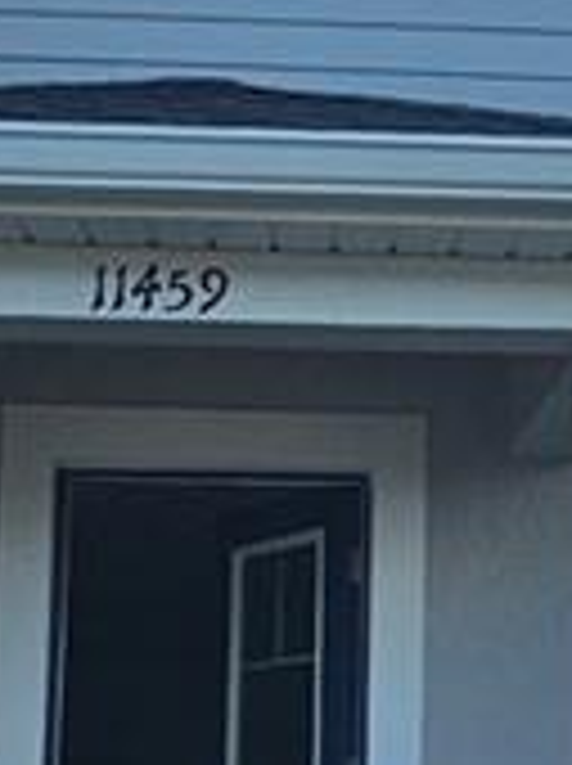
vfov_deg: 21.3
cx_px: 549
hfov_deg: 15.8
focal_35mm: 92
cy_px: 360
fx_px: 2032
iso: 50
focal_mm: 2.2
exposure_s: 1/1869
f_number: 2.2
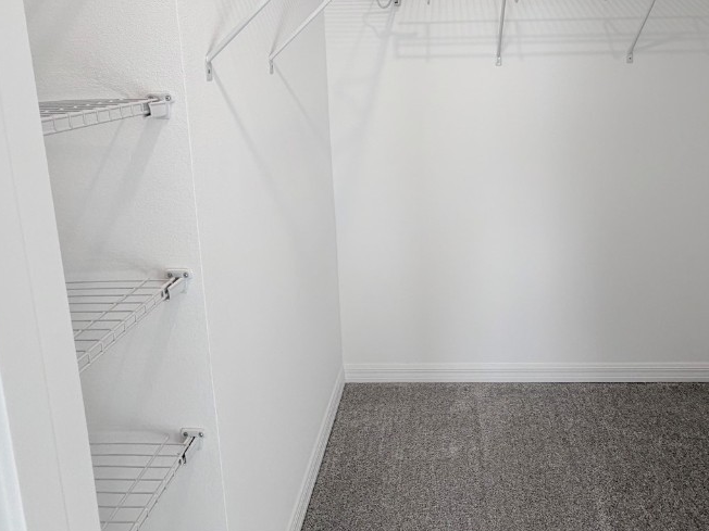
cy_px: 121
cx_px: 439
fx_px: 451
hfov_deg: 75.2
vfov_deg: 57.4
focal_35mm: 22
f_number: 2.2
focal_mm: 2.22
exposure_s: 1/121
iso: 80
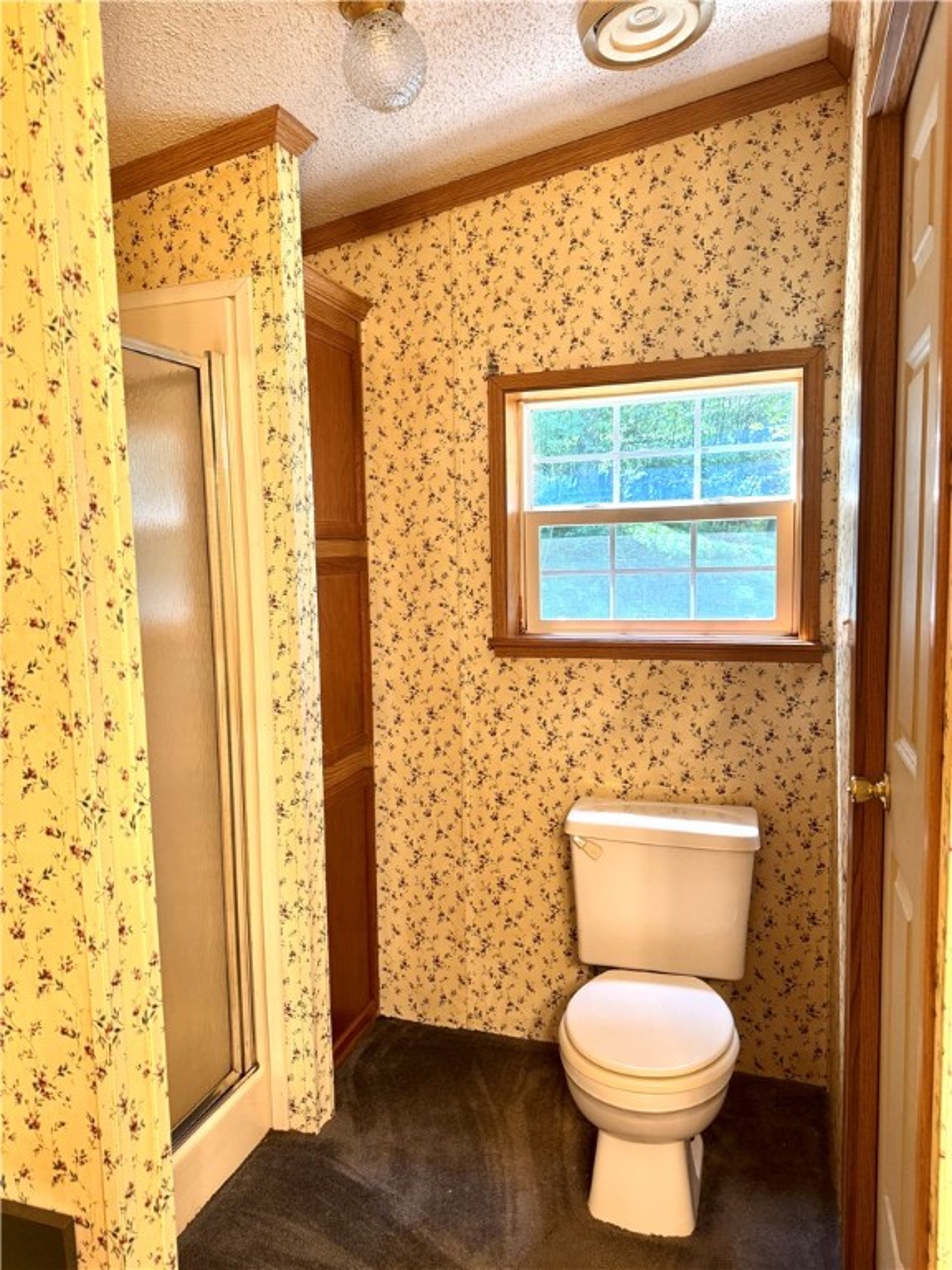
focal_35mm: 24
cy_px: 635
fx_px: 880
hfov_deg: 56.8
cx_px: 476
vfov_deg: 71.6
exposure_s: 1/90
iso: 200
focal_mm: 6.76
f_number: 1.78
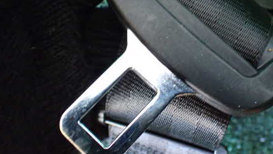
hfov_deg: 45.1
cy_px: 45
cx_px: 170
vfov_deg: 26.3
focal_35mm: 45
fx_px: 326
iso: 1000
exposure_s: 1/30
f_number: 2.3
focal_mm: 5.4
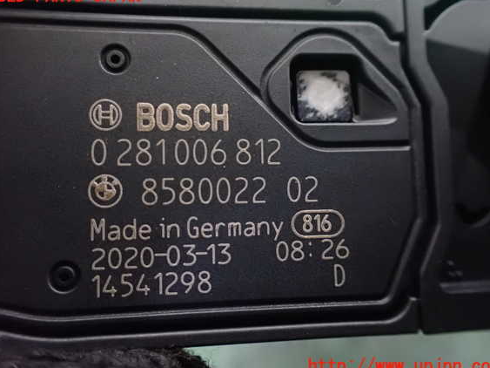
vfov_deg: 44.1
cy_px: 181
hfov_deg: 56.8
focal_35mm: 32
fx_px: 453
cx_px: 244
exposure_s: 1/25
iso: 1600
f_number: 2.3
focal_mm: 5.4
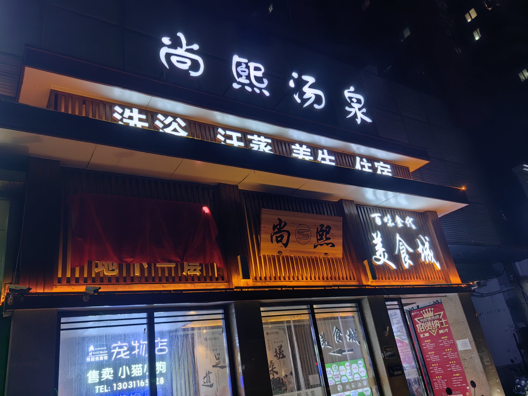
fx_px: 412
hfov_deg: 65.3
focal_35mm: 27
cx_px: 264
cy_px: 198
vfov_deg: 51.4
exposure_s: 1/125
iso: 50
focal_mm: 5.75
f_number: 1.4
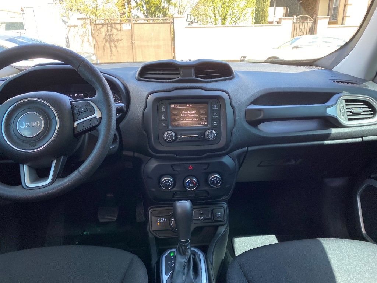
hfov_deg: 67.3
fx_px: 283
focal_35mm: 26
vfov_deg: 53.1
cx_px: 188
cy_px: 142
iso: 64
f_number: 1.8
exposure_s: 1/121
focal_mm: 4.25
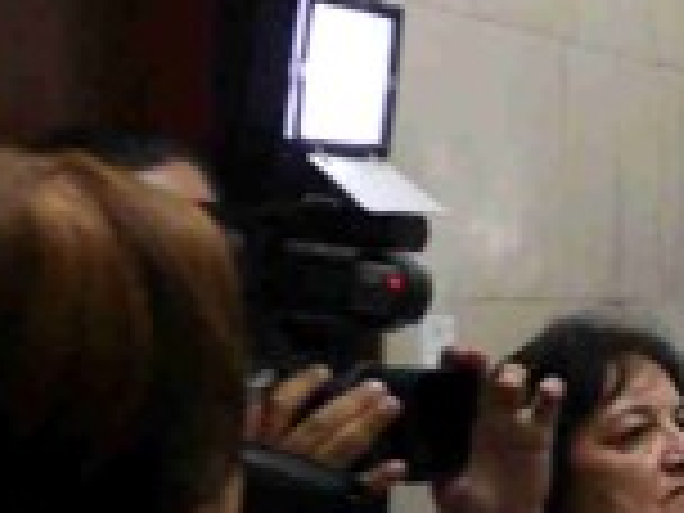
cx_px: 1305
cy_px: 382
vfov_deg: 10.1
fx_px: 2905
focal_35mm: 147
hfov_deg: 12.1
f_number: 2.8
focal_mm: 7.4
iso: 200
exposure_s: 1/10
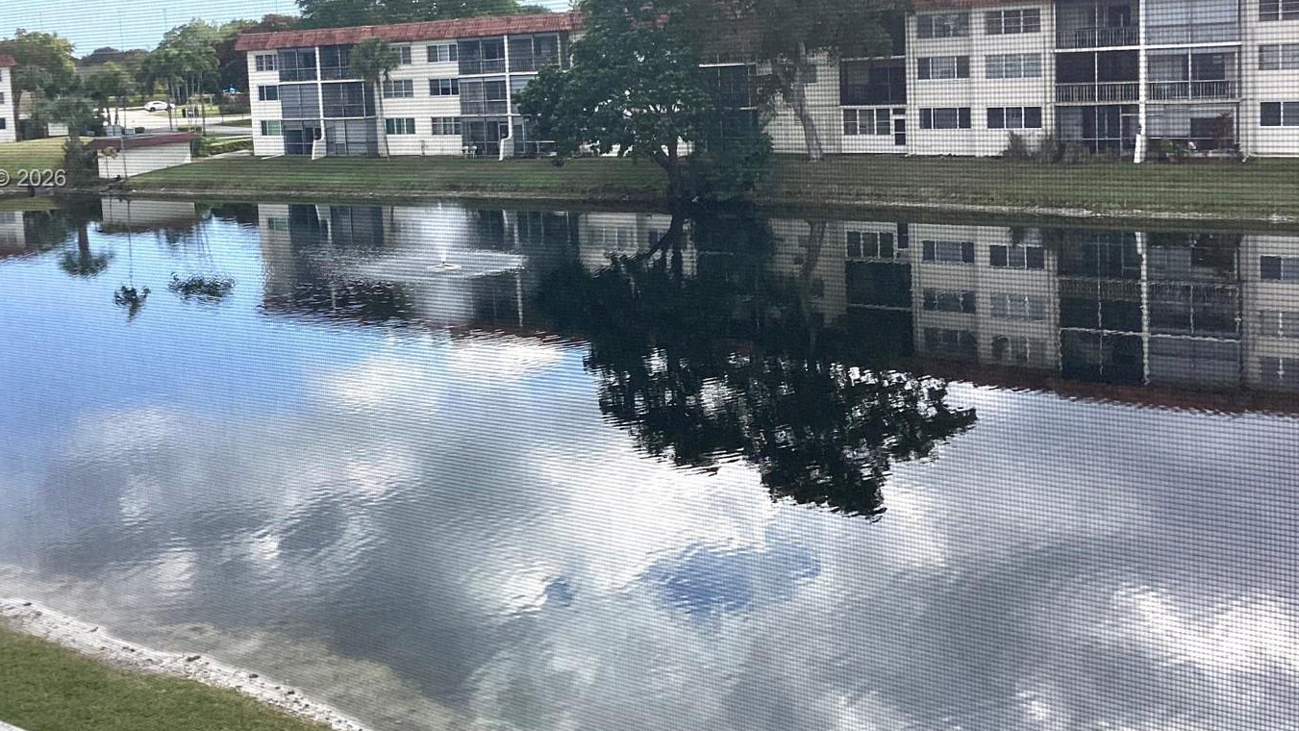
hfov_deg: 50.2
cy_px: 180
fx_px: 1378
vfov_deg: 29.2
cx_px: 537
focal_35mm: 40
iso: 25
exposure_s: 1/734
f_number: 2.4
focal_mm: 3.3
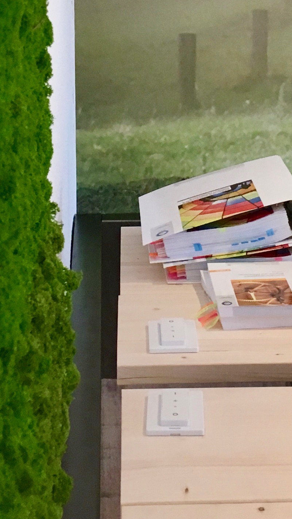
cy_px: 12
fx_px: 1239
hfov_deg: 13.4
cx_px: 169
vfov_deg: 22.8
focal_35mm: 90
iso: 125
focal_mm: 4.15
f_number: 2.2
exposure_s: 1/33
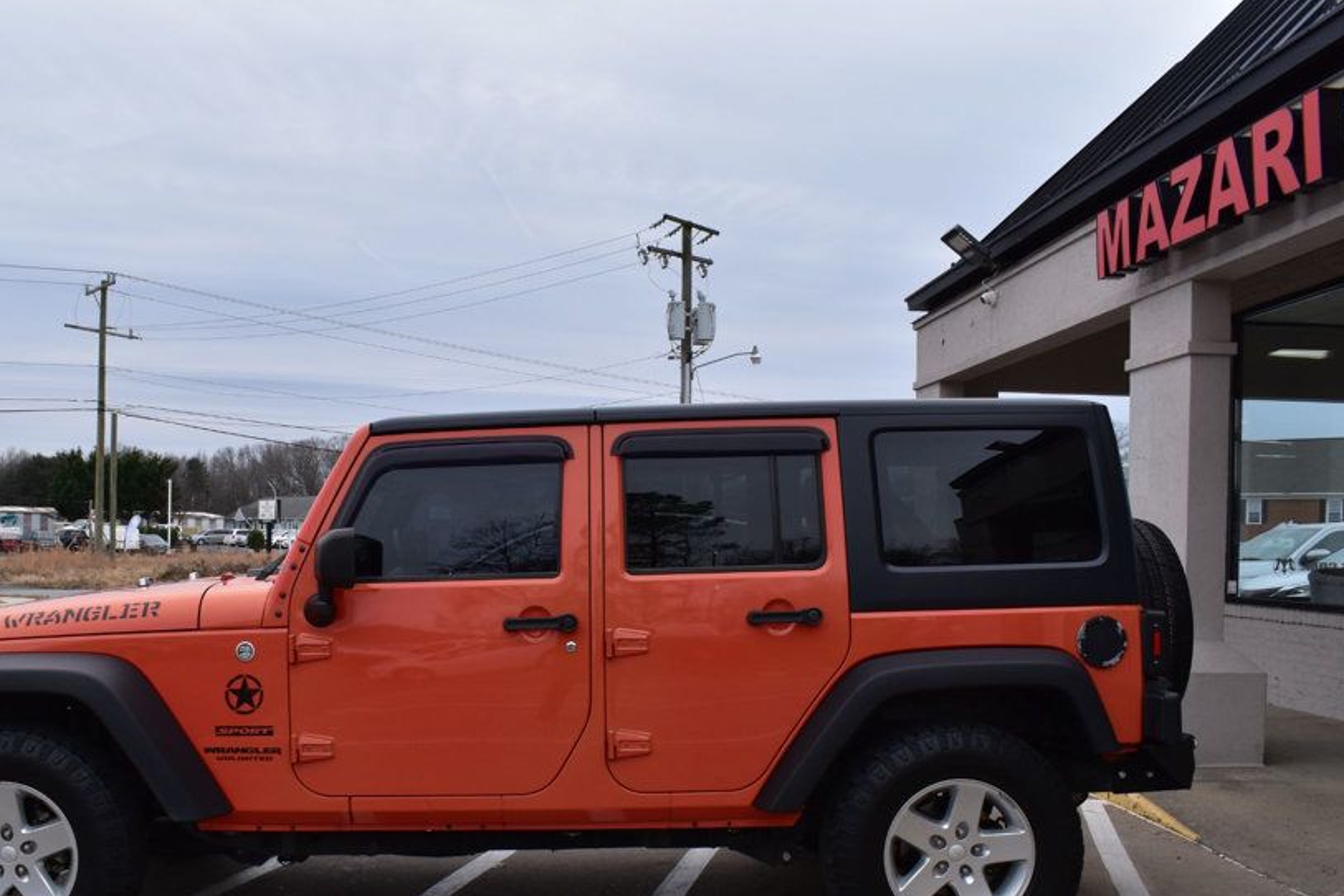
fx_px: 1269
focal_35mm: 34
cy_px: 549
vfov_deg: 38.7
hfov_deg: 55.5
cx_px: 555
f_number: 10
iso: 400
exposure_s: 1/160
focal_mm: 18
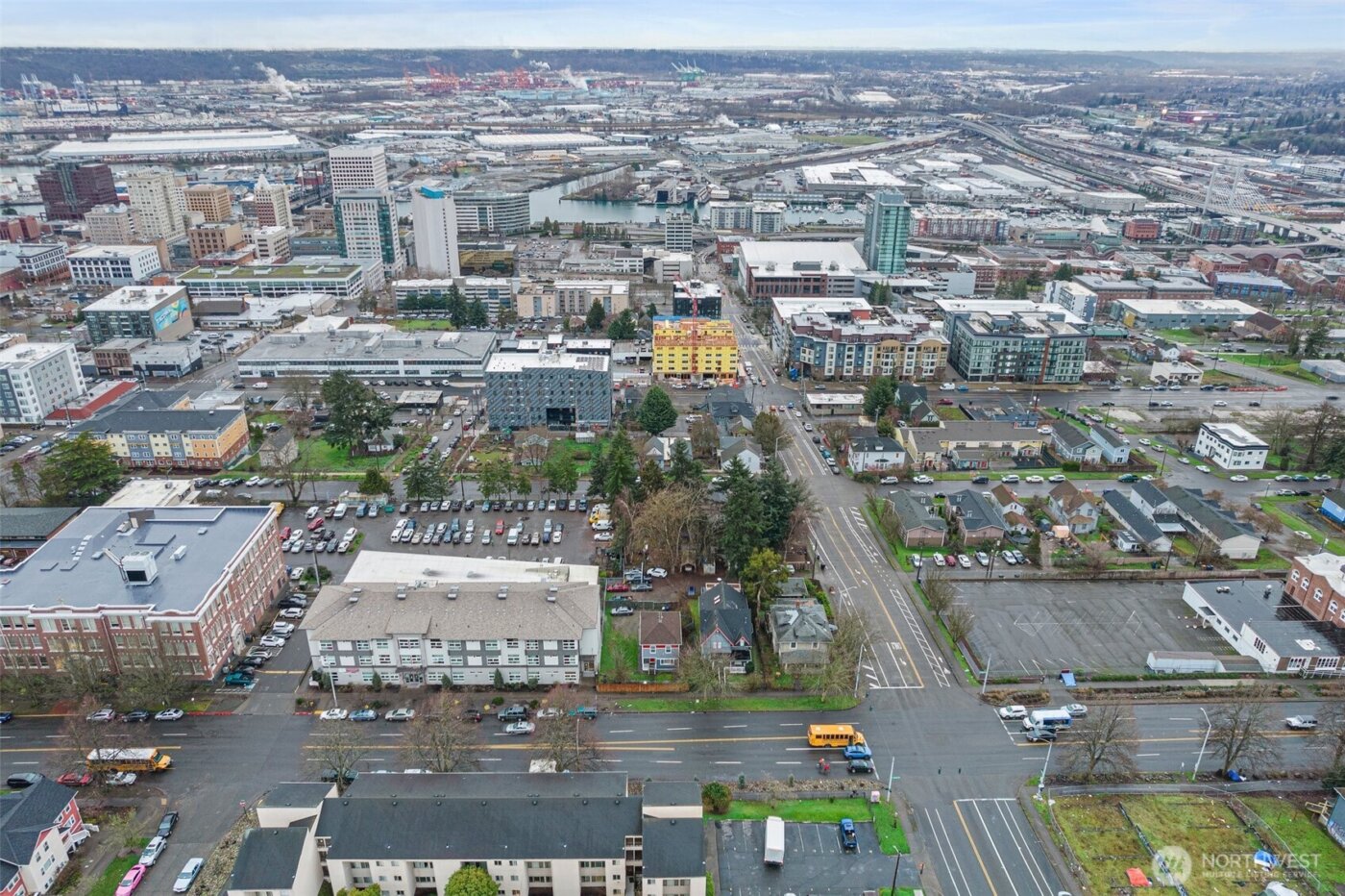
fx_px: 822
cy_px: 448
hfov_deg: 78.6
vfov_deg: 57.2
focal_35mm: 22
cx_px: 672
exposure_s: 1/80
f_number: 2.8
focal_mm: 8.38
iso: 150
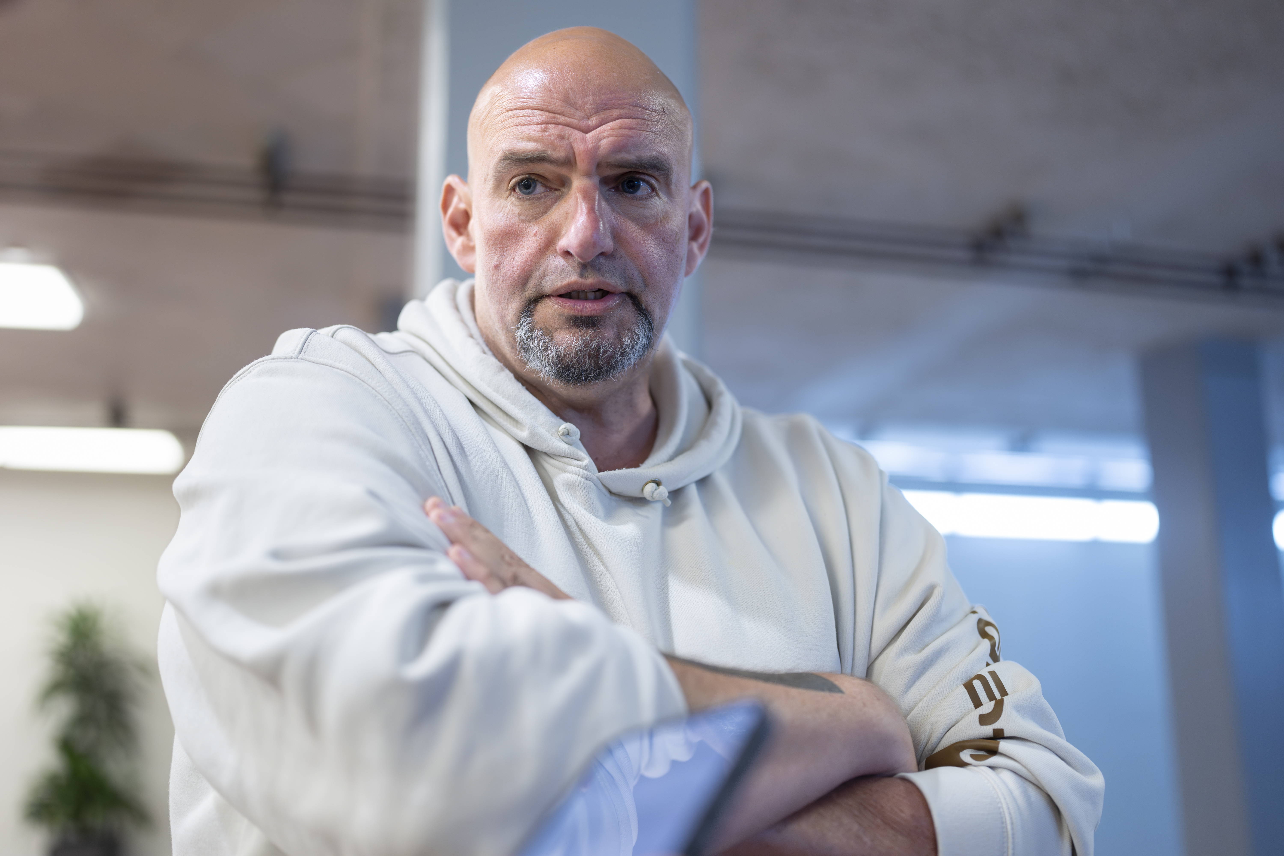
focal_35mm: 35
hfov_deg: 54.4
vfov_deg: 37.9
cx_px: 642
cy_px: 428
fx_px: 1248
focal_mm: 35
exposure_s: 1/200
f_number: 1.4
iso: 1250
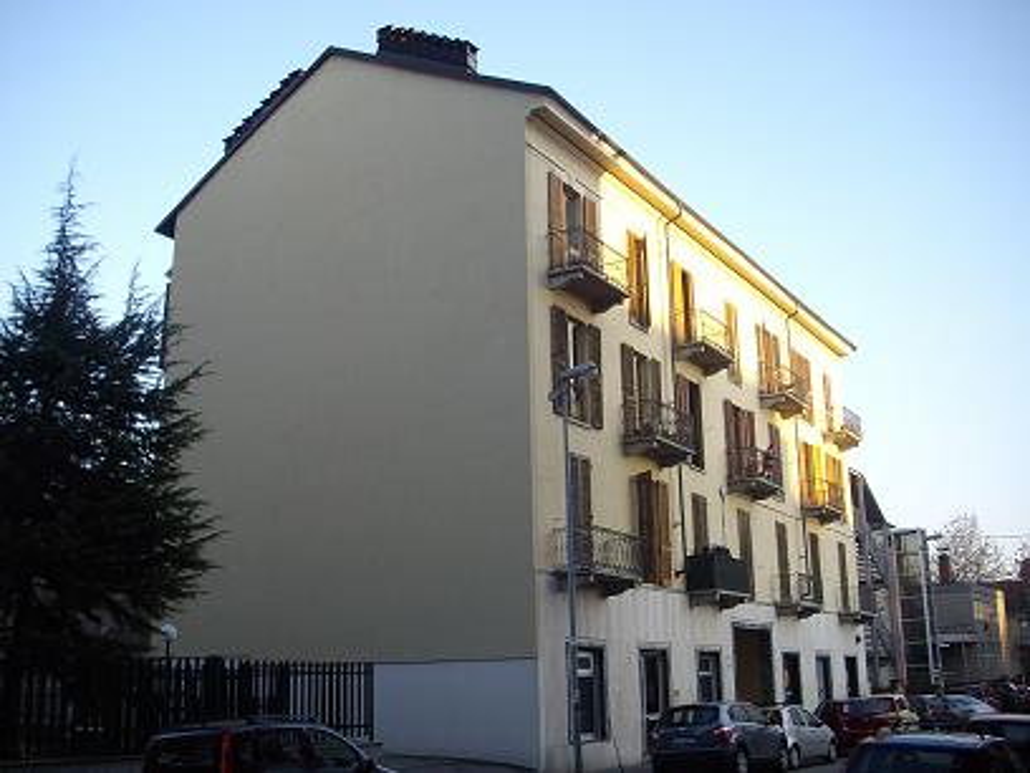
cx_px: 515
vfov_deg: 38.7
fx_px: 1101
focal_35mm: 37
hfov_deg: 50.1
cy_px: 386
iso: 80
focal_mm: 6.2
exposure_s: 1/125
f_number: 2.8
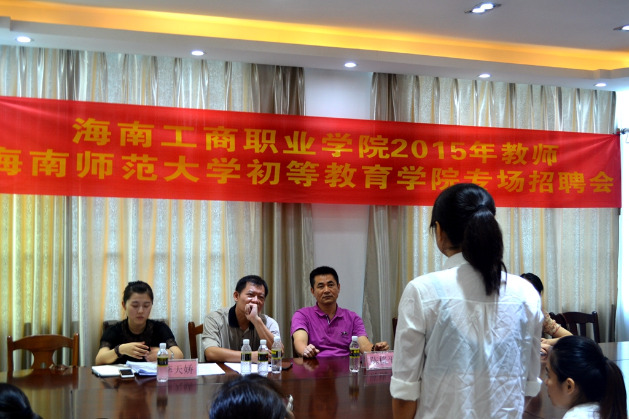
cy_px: 210
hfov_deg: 45.0
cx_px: 314
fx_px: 760
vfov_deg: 30.9
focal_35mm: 44
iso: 400
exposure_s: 1/20
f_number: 4.5
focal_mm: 29
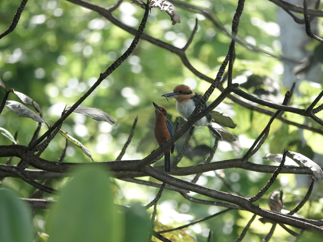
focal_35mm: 650
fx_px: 6065
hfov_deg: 3.1
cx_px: 179
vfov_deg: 2.3
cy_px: 121
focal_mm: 220
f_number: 4
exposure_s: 1/250
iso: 200
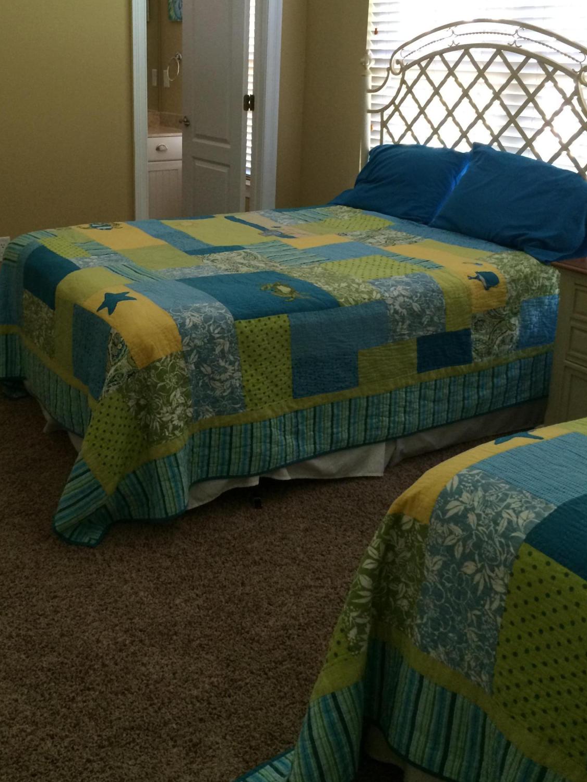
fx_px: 904
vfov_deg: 46.3
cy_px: 286
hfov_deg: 35.6
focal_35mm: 40
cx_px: 199
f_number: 2.2
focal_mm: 4.12
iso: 200
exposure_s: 1/30
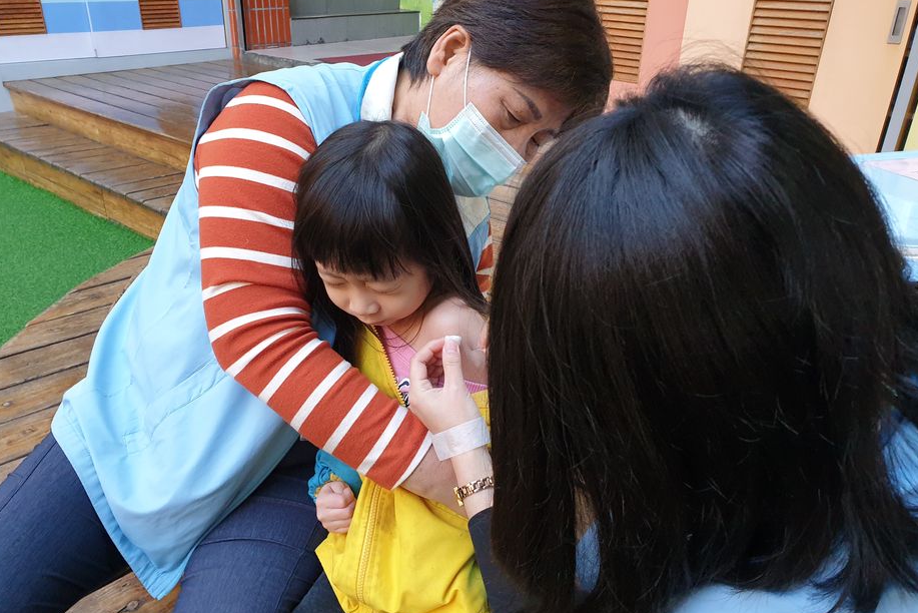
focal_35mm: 28
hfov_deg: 65.5
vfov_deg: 46.4
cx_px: 453
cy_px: 325
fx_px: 714
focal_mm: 4.3
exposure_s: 1/120
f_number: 2.4
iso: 250
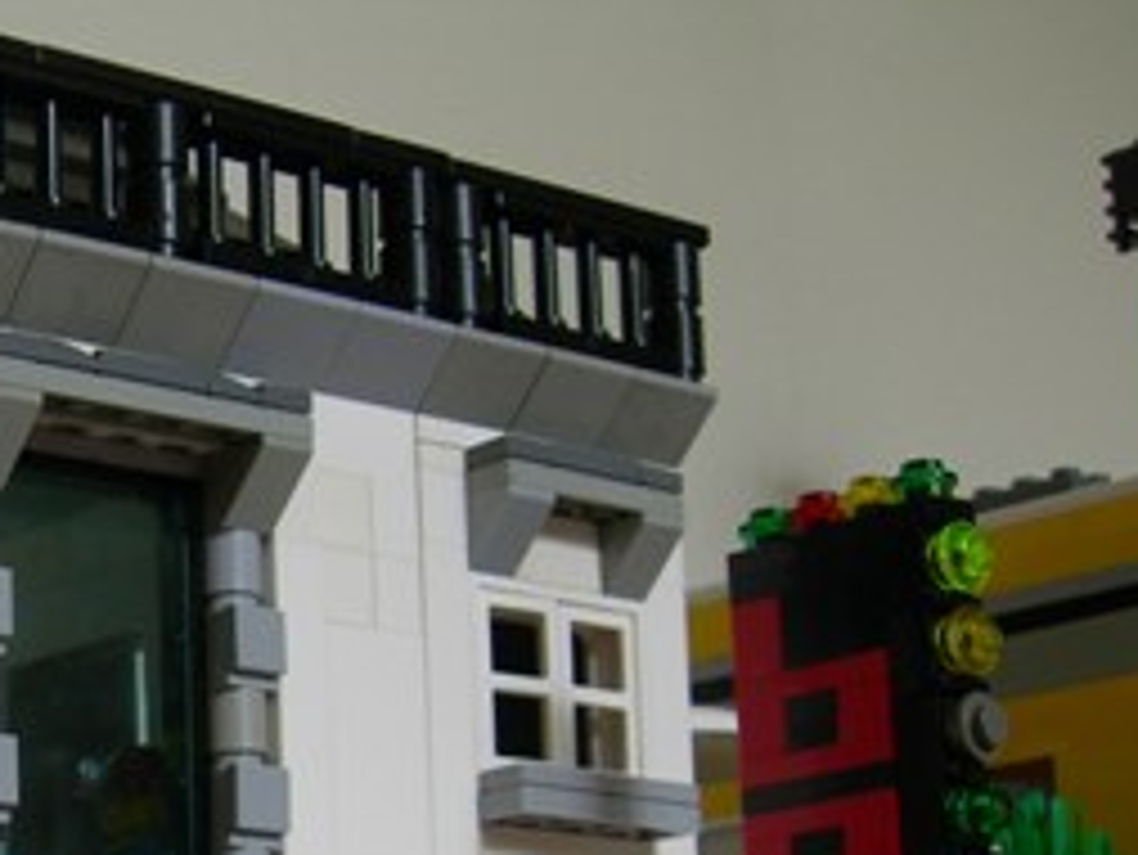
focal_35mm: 96
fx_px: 3157
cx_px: -252
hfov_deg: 19.2
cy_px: 1066
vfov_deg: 14.8
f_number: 2.8
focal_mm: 7.8
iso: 50
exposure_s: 1/6.8
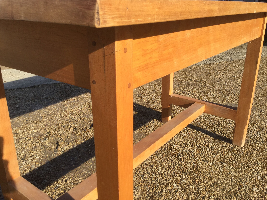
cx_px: 129
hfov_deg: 56.8
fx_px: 247
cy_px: 98
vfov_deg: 44.2
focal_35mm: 32
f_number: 2.4
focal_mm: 3.3
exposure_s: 1/762
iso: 25
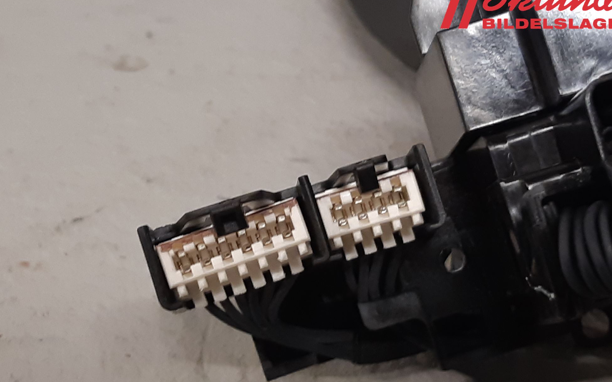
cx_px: 311
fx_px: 484
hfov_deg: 64.6
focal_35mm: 29
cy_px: 217
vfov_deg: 43.0
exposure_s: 1/50
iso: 125
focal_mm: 3.93
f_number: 1.7
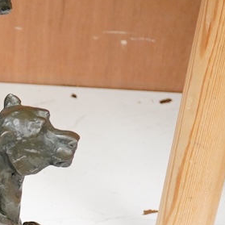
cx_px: -167
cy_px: 220
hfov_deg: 10.7
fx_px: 1132
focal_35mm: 154
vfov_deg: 11.2
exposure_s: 1/200
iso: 3200
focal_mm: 30
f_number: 5.6
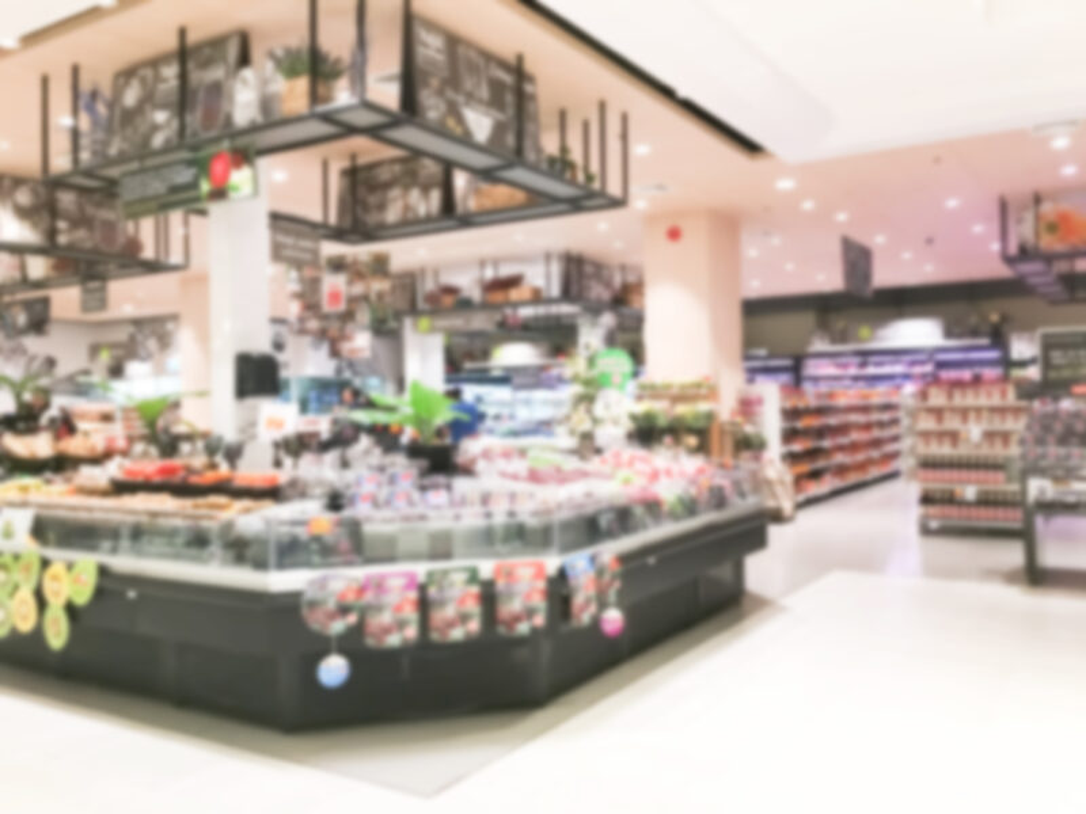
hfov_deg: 61.7
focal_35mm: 29
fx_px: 910
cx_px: 543
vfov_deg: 48.2
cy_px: 407
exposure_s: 1/35
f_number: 2.2
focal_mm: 4.15
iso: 50
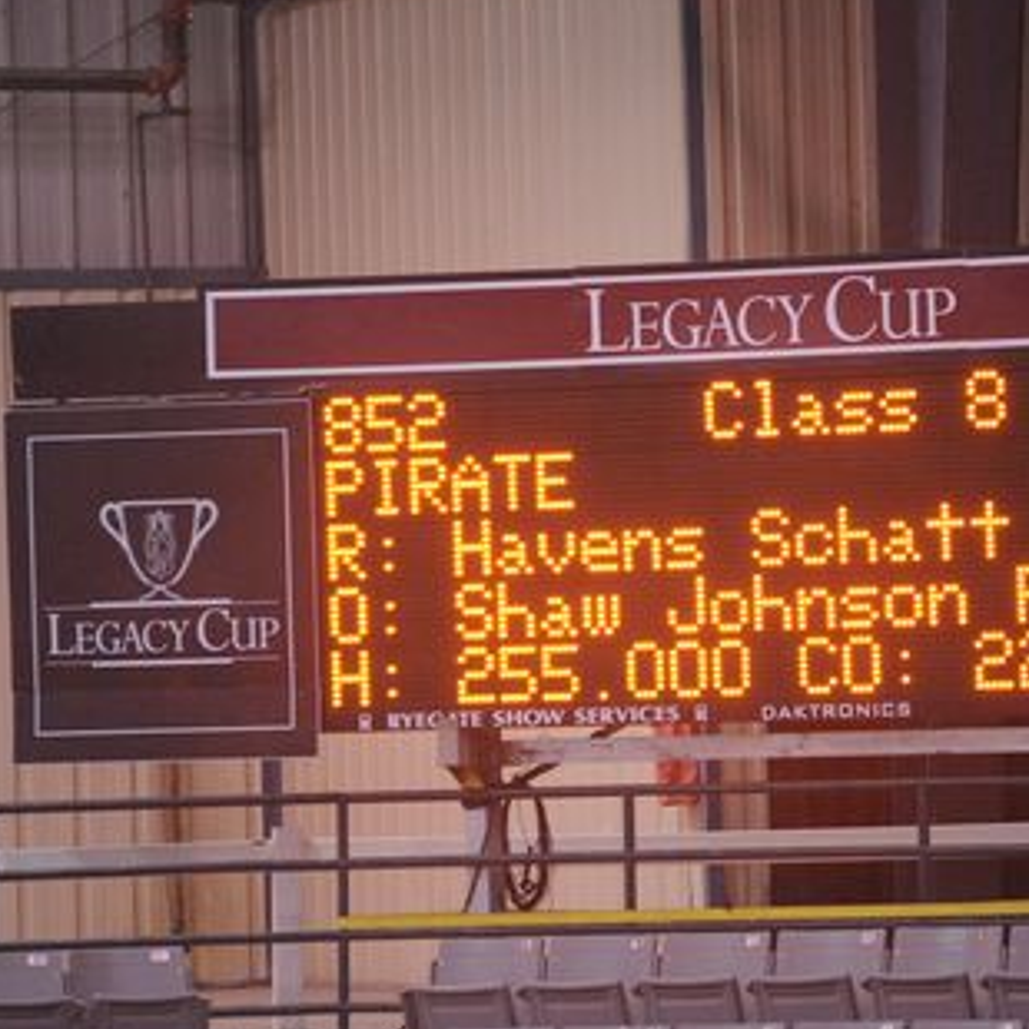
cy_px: 611
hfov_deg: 5.0
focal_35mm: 351
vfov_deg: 5.0
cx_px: 617
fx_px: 11805
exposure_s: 1/400
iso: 5000
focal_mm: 200
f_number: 2.8
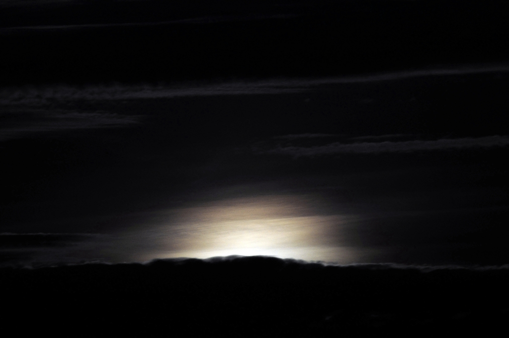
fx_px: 6354
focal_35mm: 450
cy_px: 169
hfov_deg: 4.6
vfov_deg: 3.0
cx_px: 254
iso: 800
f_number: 25
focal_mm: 300
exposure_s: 3
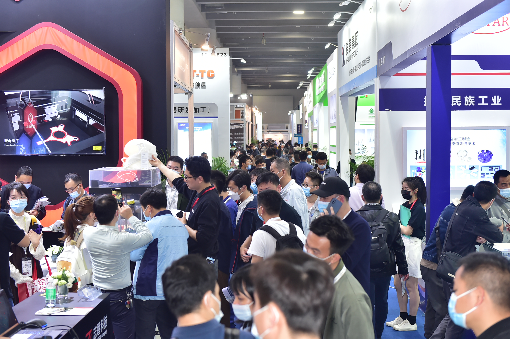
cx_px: 255
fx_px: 792
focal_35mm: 56
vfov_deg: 24.1
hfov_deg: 35.7
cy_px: 170
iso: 1600
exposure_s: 1/160
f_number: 3.5
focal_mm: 56
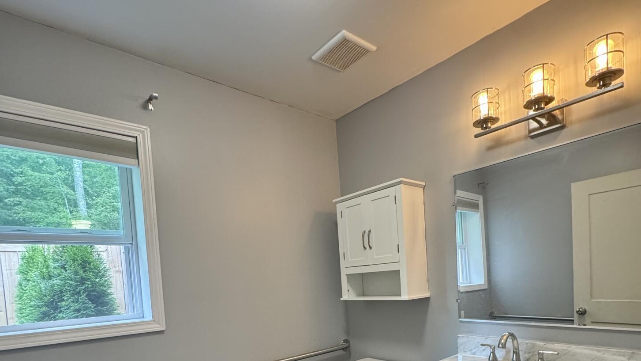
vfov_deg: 49.6
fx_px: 357
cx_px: 320
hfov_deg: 83.8
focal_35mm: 21
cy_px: 301
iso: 250
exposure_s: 1/60
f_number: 2.2
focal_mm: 2.22
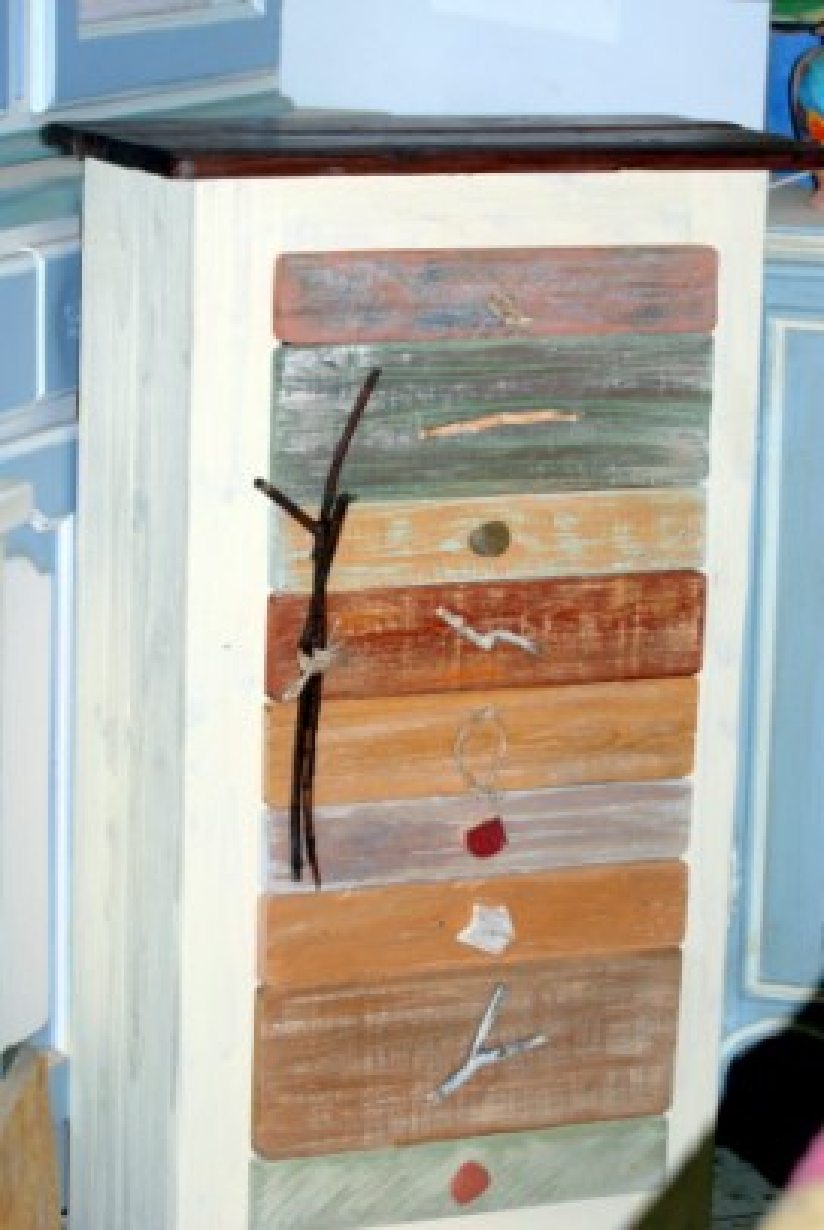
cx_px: 412
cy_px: 615
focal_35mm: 105
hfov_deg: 13.1
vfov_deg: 19.4
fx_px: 3592
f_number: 4.5
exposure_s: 1/60
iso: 200
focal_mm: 70
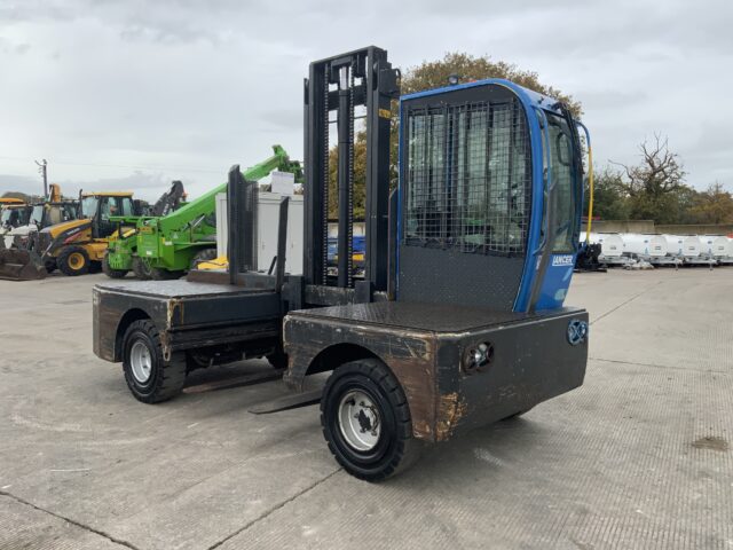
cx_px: 366
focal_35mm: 29
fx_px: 614
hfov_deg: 61.7
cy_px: 275
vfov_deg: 48.2
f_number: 1.8
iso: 16
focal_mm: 3
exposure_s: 1/419
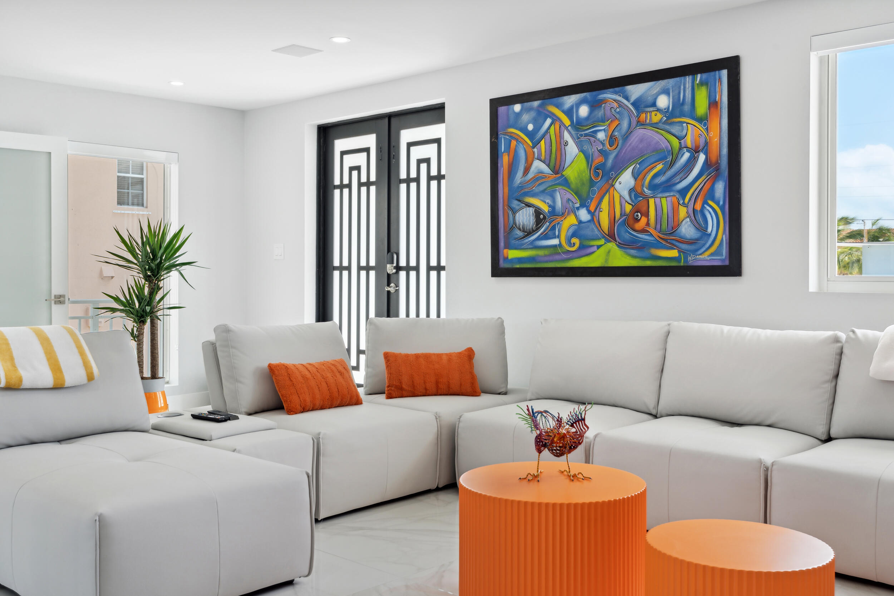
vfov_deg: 38.4
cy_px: 298
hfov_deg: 55.1
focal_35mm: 34
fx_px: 857
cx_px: 447
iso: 250
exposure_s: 1/60
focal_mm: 34.5
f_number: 9
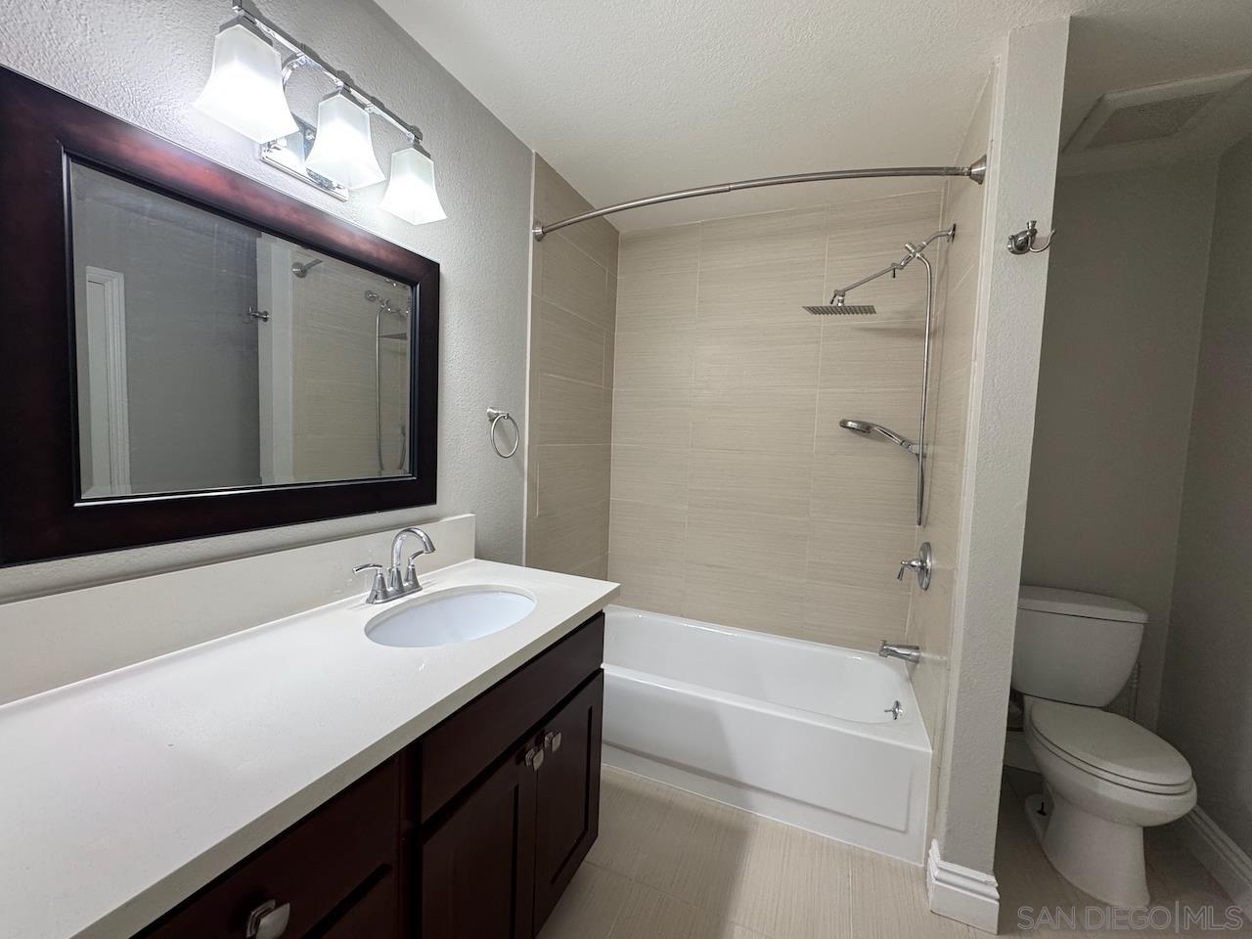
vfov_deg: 85.7
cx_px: 626
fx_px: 506
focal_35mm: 14
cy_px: 470
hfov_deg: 102.1
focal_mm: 2.22
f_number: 2.2
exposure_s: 1/120
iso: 250
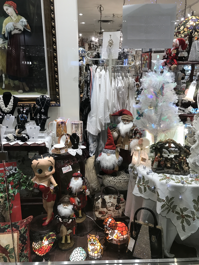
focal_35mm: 28
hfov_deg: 49.7
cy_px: 132
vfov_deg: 63.4
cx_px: 100
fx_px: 215
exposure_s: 1/30
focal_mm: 3.99
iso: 25
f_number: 1.8
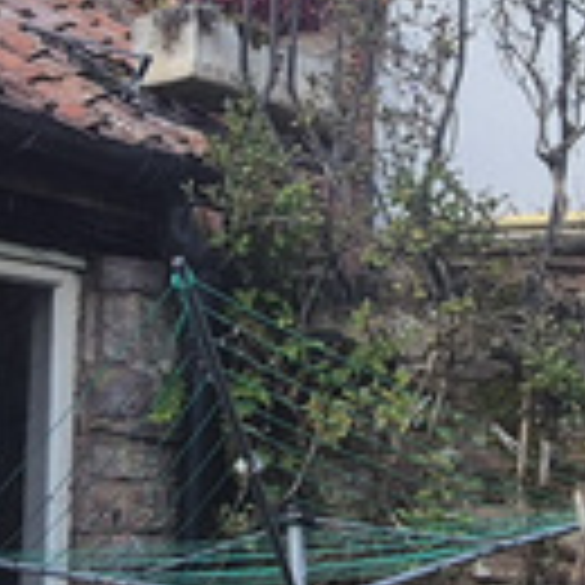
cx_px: 284
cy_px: 153
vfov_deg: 20.3
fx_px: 1625
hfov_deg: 20.4
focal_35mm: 85
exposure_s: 1/1156
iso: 50
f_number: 2.2
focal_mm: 2.2
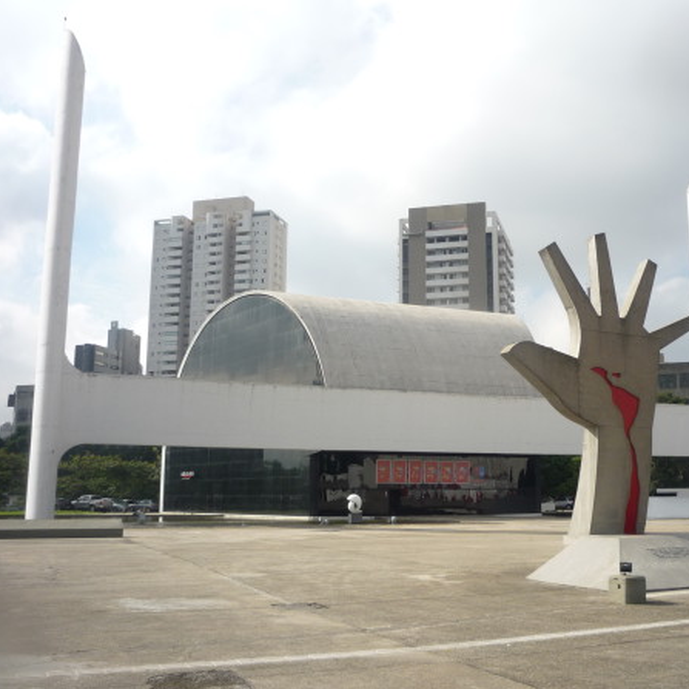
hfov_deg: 43.6
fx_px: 856
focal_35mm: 38
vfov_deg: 43.9
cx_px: 421
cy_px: 345
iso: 100
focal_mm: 5.2
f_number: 5
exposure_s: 1/400
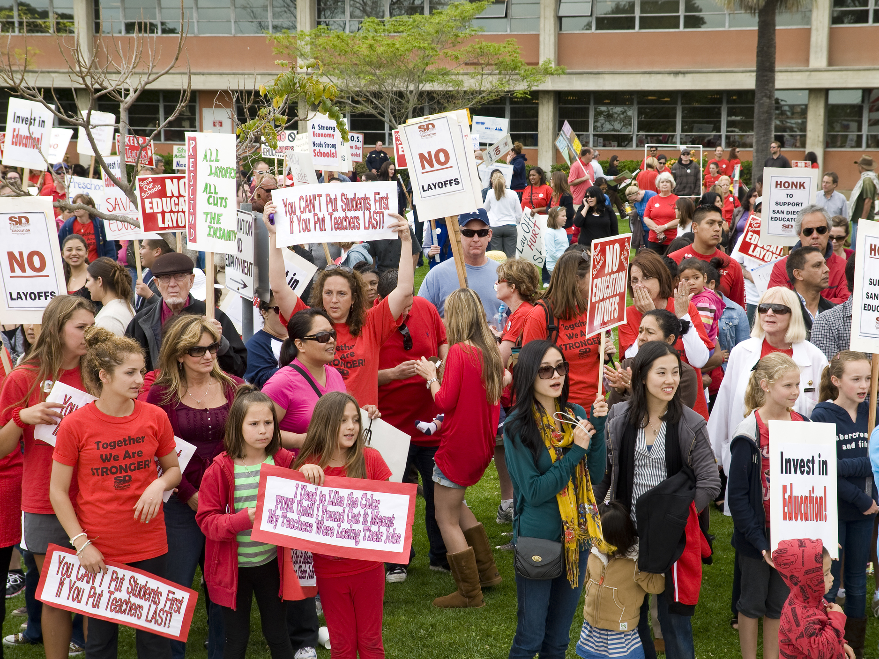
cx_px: 483
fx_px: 1574
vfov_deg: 23.7
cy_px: 330
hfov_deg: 31.2
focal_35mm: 62
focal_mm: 38
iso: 200
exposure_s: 1/125
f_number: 6.3
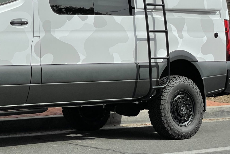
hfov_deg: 17.8
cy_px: 1
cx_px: 14
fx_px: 722
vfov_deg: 12.0
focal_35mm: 113
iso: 25
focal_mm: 6
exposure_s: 1/2994
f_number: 2
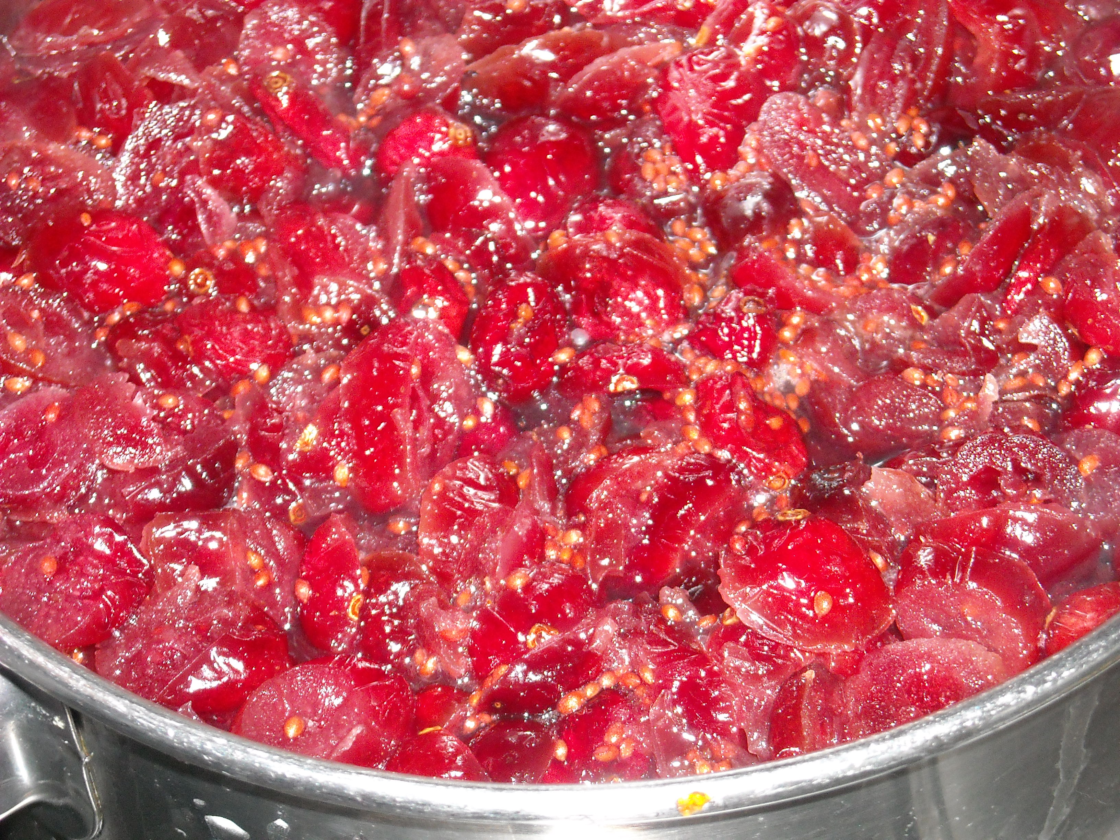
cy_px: 420
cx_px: 560
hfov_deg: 18.7
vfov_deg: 14.1
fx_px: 3397
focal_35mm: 105
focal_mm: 17.1
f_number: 9.3
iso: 400
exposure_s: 1/125
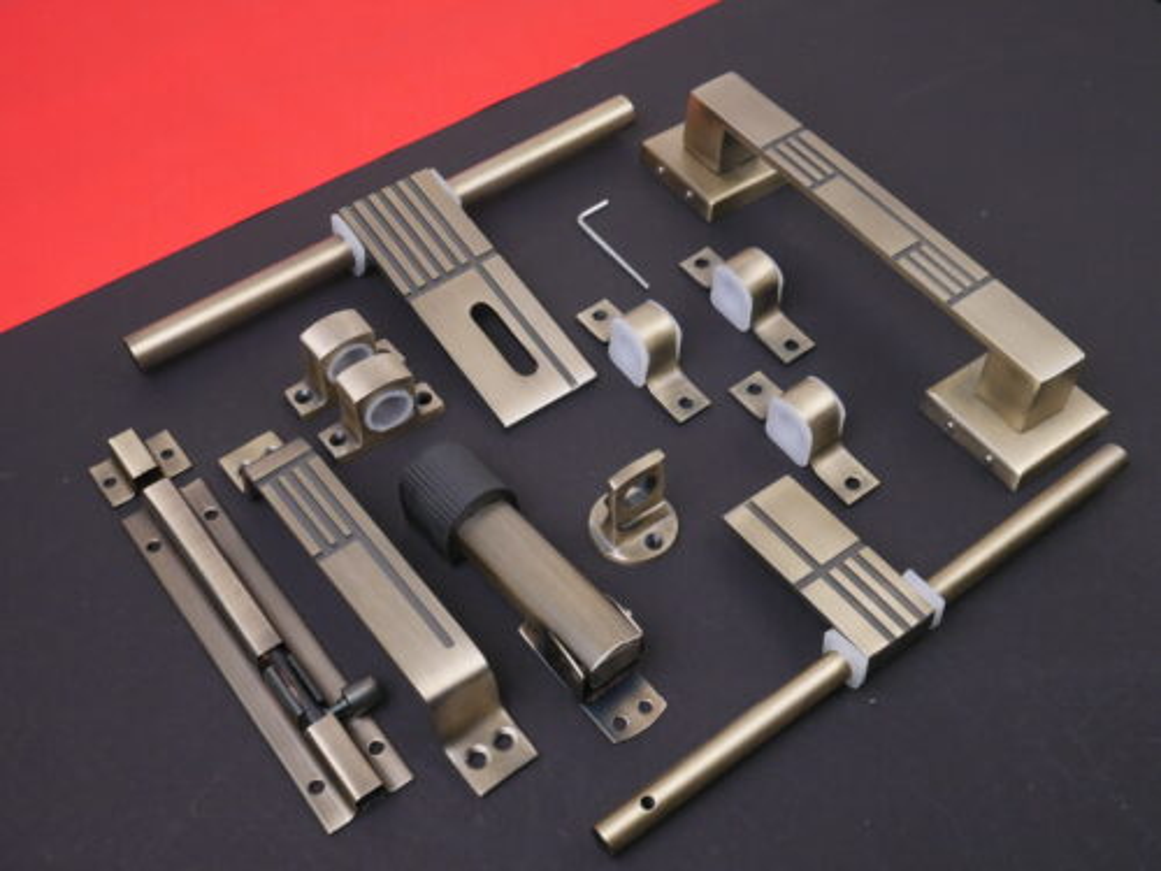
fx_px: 1409
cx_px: 580
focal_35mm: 42
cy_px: 436
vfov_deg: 34.3
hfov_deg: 44.8
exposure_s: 1/30
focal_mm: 21
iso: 1000
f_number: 7.1
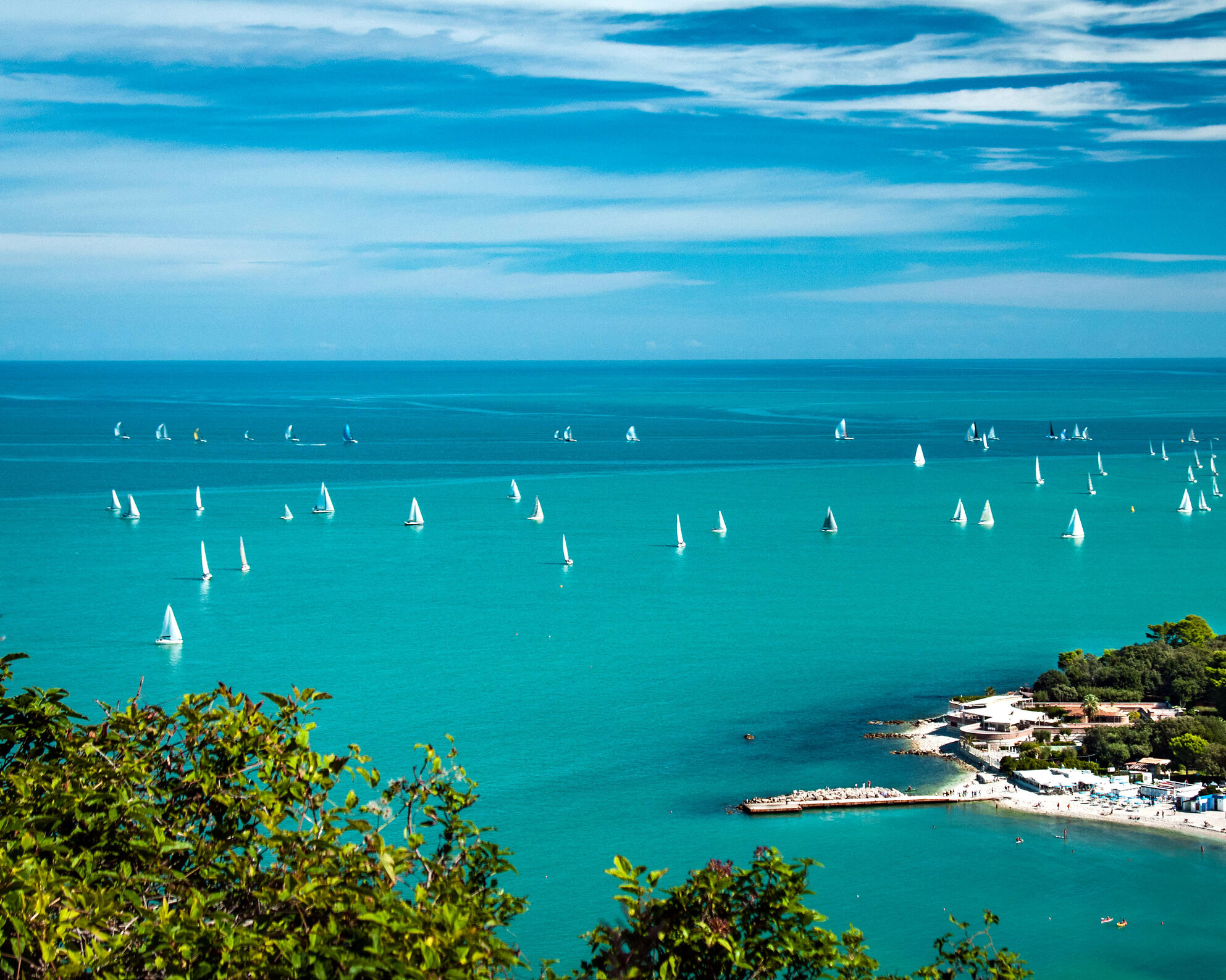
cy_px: 489
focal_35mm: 68
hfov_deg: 27.9
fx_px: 2467
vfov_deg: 22.5
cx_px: 721
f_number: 5.6
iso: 320
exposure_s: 1/640
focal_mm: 40
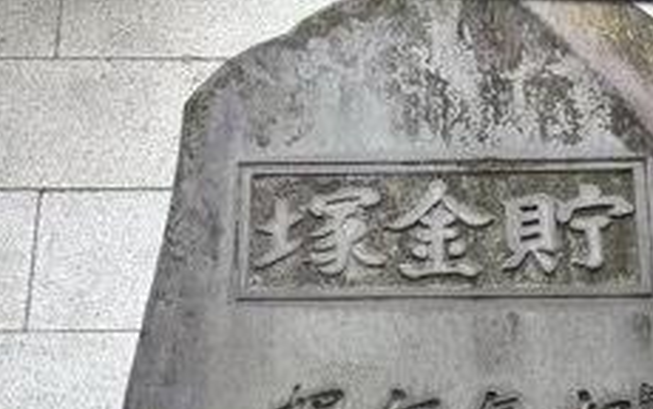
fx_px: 1496
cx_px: 517
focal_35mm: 84
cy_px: 743
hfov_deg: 24.3
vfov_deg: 13.8
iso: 50
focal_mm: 5.96
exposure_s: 1/351
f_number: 1.6
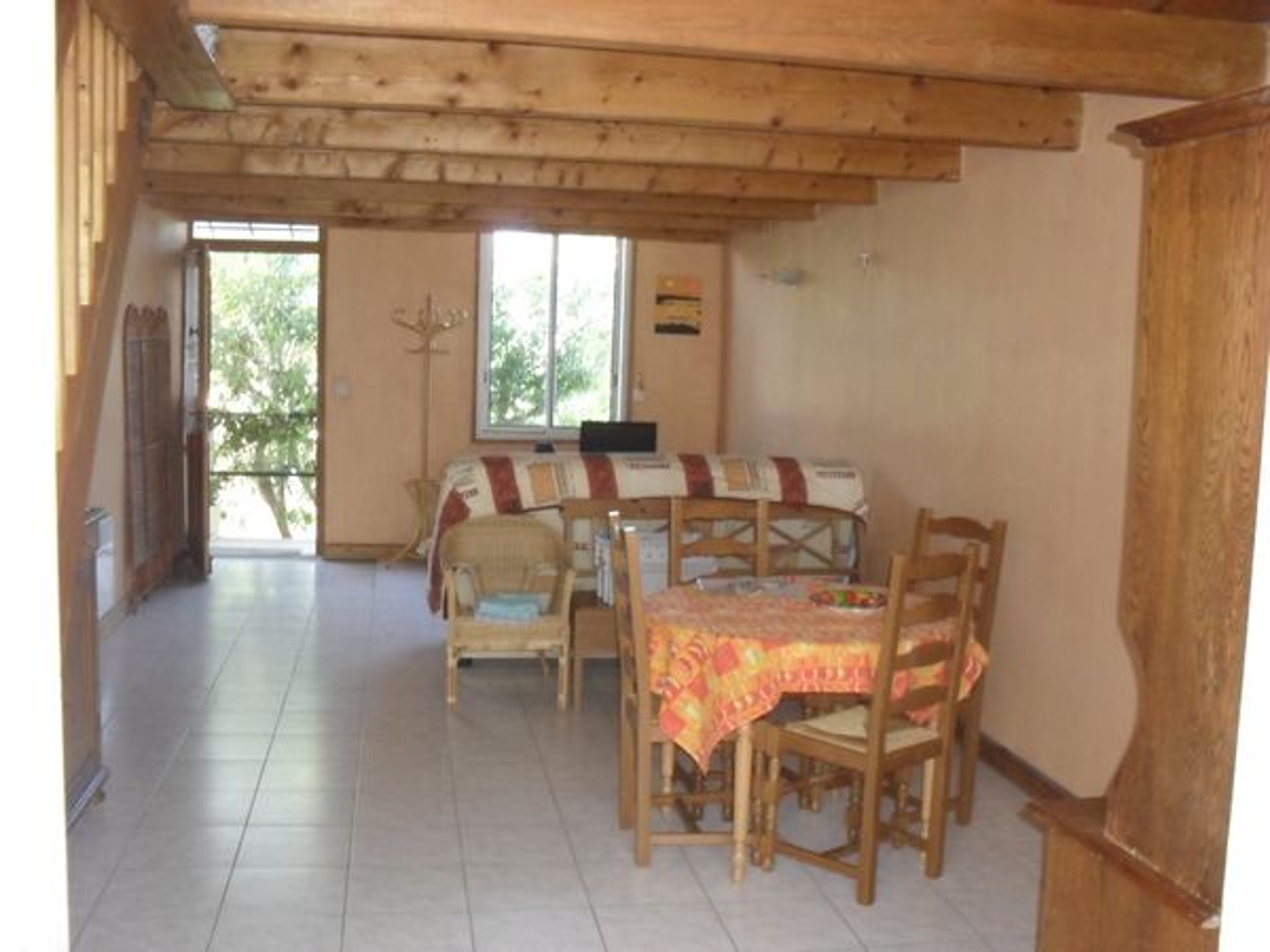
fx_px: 1284
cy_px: 476
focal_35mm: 35
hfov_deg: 52.6
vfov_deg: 40.7
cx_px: 635
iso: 320
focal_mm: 6.3
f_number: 3.2
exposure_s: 1/45
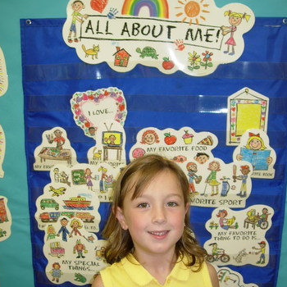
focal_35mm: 46
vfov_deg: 36.7
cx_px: 141
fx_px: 431
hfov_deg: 36.8
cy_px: 163
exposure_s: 1/32
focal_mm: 7.8
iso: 79
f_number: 2.8
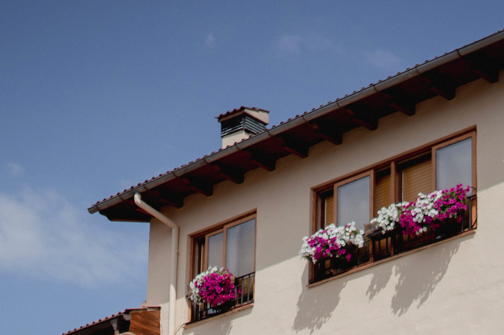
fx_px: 1652
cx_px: 354
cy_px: 559
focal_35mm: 118
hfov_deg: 17.3
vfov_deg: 11.0
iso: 125
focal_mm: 35
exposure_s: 1/6400
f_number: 1.6
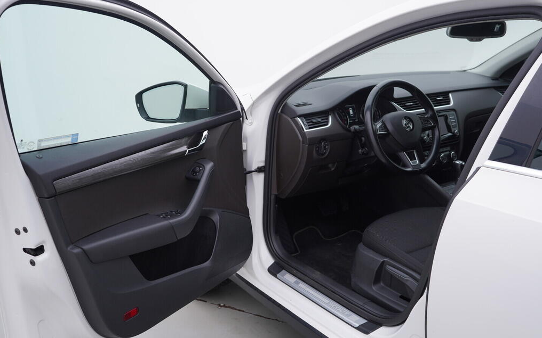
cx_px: 269
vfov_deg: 34.4
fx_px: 547
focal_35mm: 37
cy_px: 175
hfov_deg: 52.7
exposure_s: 1/60
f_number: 3.5
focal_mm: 24
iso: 125
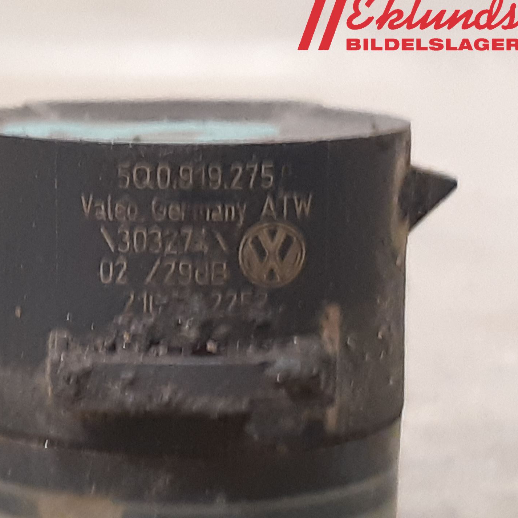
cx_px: 149
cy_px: 268
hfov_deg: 48.4
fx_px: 559
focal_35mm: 33
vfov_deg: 49.7
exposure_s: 1/25
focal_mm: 3.93
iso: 200
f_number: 1.7
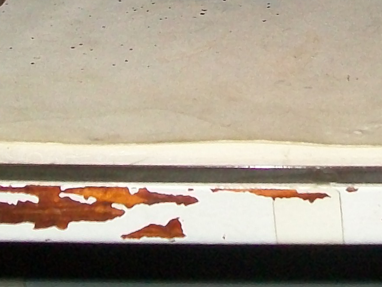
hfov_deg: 13.9
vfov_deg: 10.1
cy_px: -176
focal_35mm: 141
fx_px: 1556
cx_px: 322
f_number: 2.7
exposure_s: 1/60
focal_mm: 6
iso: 160
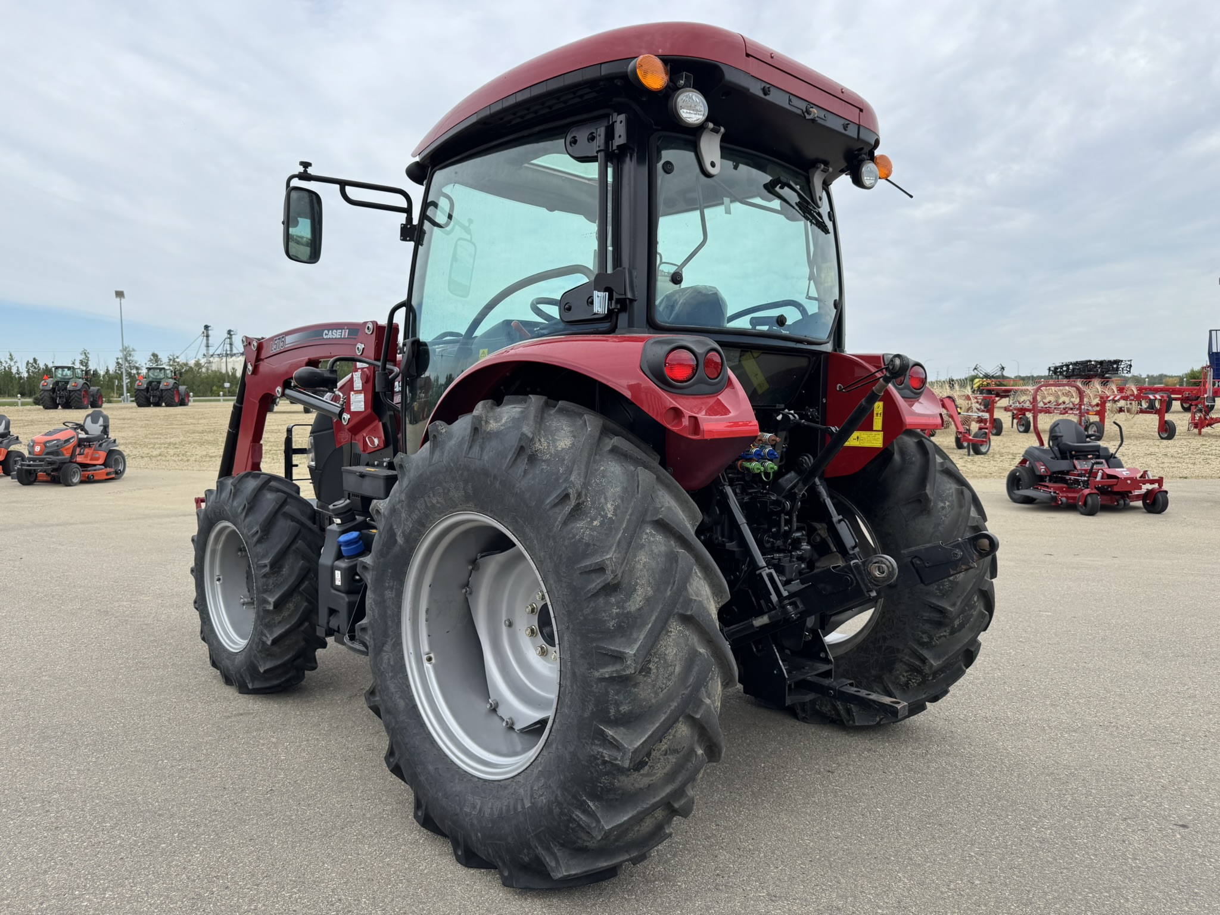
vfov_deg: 56.8
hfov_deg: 71.6
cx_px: 610
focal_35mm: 24
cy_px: 458
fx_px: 846
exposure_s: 1/2506
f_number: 1.78
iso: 80
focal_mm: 6.76
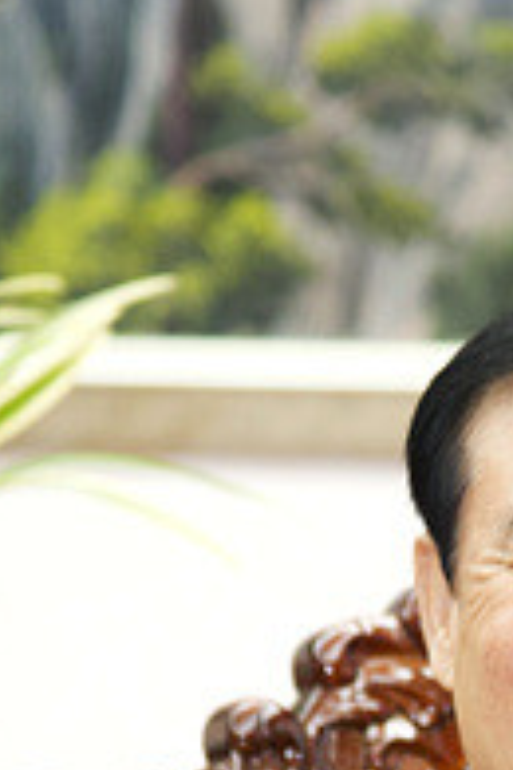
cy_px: 1029
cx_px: 627
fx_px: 7117
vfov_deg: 6.1
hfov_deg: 4.1
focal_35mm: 333
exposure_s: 1/100
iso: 1600
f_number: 4
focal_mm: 120
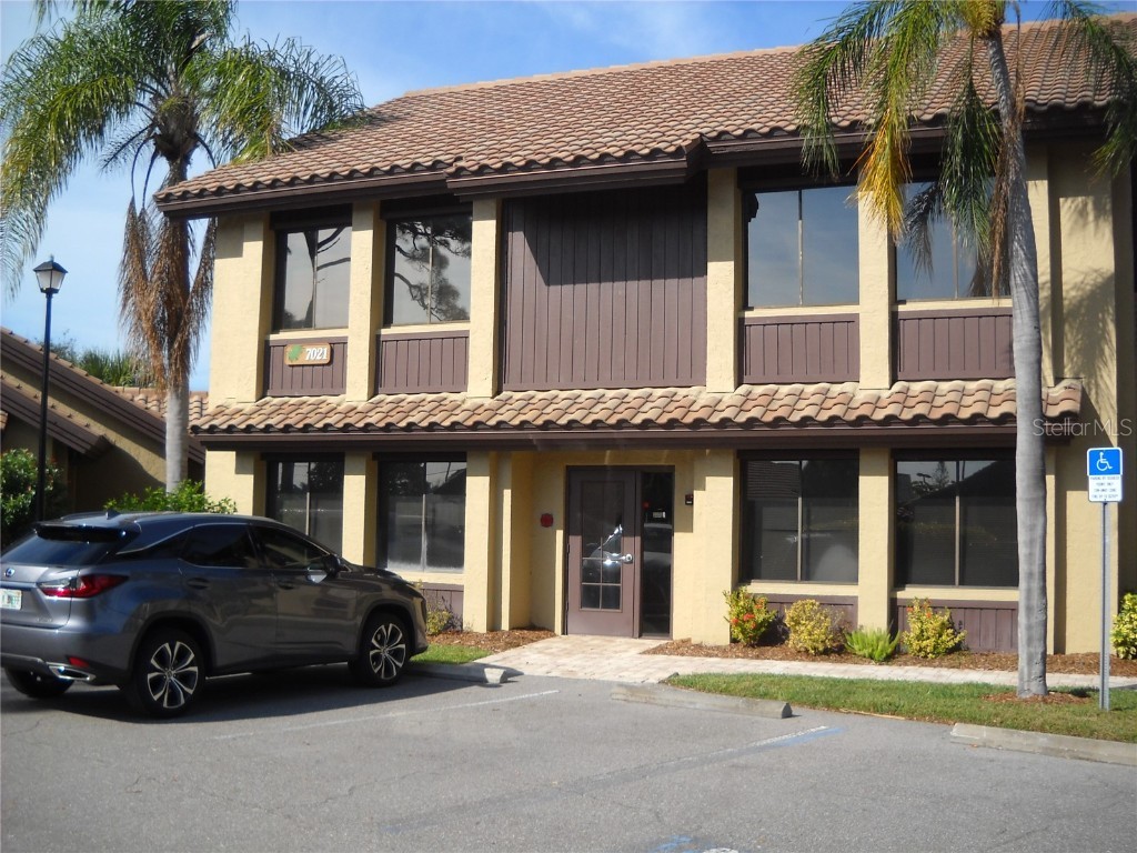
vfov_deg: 35.1
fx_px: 1347
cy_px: 426
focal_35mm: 41
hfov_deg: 45.8
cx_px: 568
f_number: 5.5
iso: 64
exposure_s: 1/272
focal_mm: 6.72
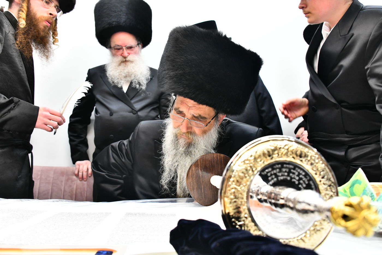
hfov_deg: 65.5
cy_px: 128
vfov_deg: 46.4
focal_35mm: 28
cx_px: 191
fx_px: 297
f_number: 5.6
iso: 2000
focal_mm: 28
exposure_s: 1/100
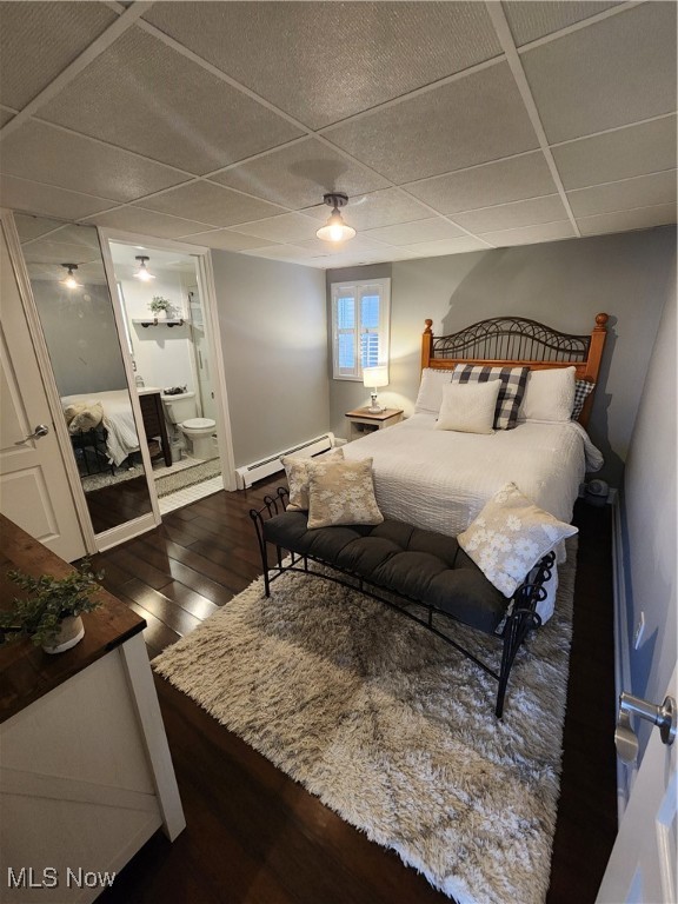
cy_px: 452
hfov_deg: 89.9
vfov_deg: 106.2
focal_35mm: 13
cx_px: 339
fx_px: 339
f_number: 2.2
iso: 400
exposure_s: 1/30
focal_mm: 2.2
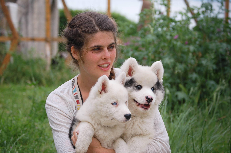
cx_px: 116
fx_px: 635
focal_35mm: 99
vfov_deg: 13.8
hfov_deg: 20.6
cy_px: 76
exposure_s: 1/1000
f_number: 4.2
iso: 250
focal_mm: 66
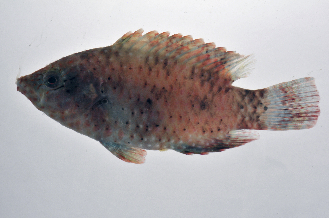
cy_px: 109
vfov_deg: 8.7
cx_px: 164
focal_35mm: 158
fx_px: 1438
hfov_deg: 13.1
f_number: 36
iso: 200
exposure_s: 1/60
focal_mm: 105
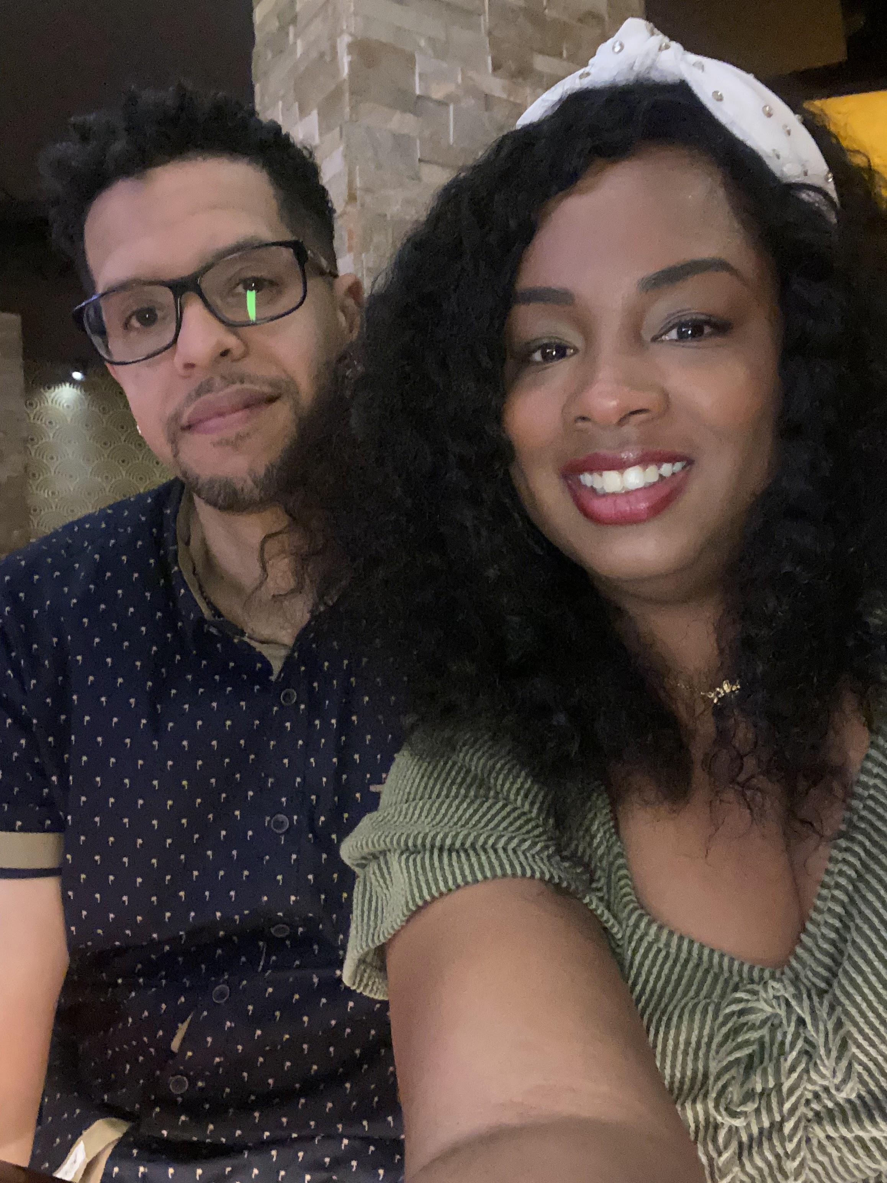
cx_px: 444
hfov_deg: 46.8
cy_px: 592
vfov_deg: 60.0
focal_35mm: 30
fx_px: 1025
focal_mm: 2.71
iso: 800
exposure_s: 1/16
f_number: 2.2
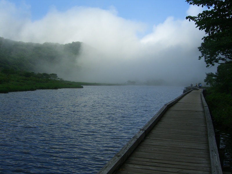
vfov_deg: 37.7
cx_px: 116
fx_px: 255
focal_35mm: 38
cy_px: 87
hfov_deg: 49.0
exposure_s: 1/400
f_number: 8
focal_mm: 7.9
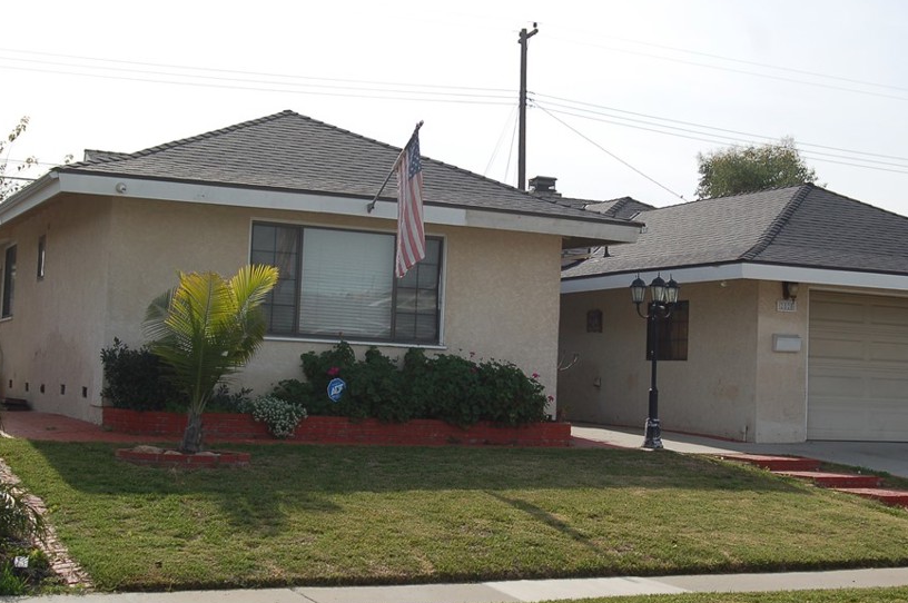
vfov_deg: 21.2
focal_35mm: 64
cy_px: 275
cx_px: 540
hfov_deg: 31.4
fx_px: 1612
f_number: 5
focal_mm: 34
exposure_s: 1/1250
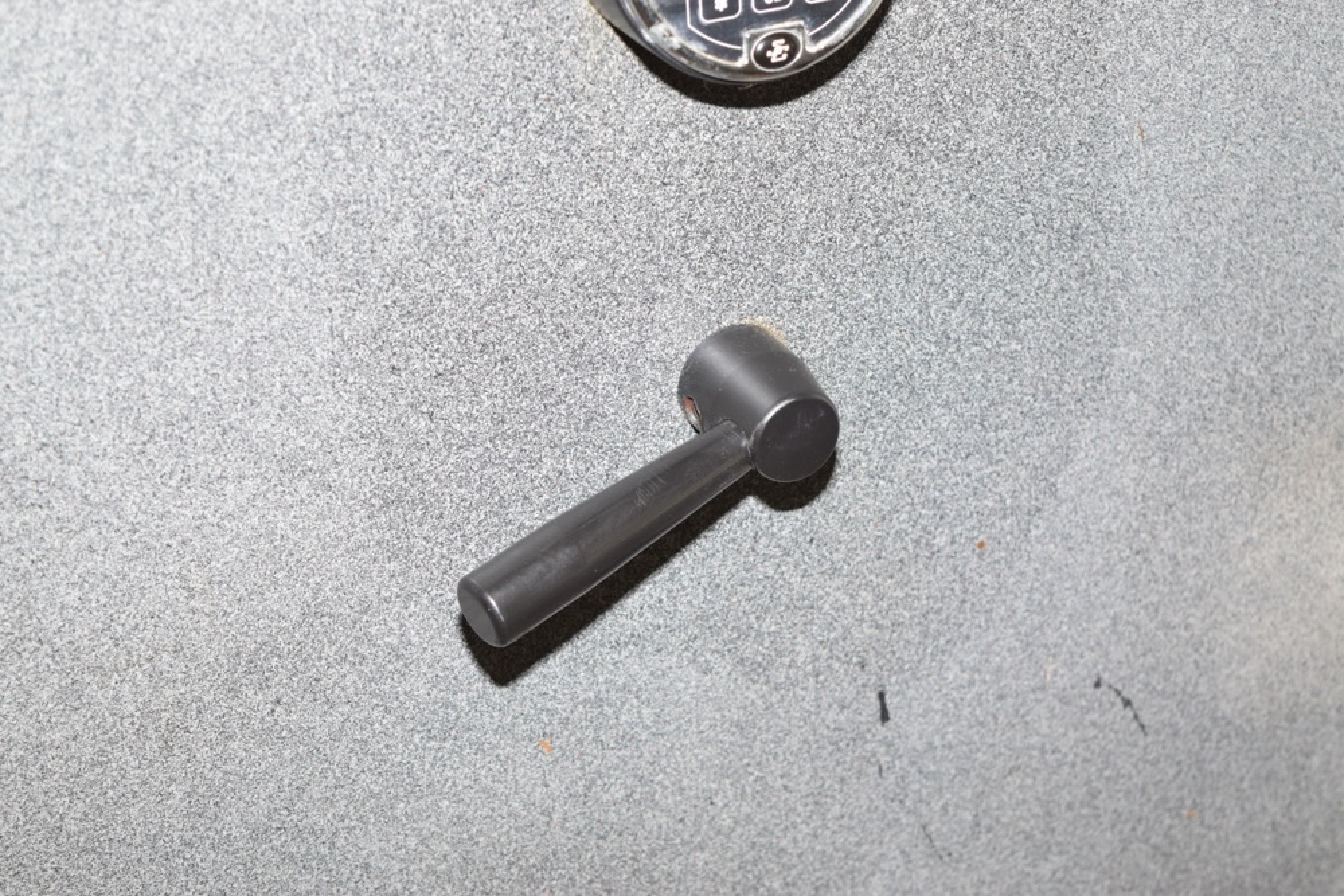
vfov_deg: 16.6
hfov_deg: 24.6
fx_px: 3080
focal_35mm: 82
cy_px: 448
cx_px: 672
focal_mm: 55
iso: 800
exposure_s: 1/100
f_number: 5.6
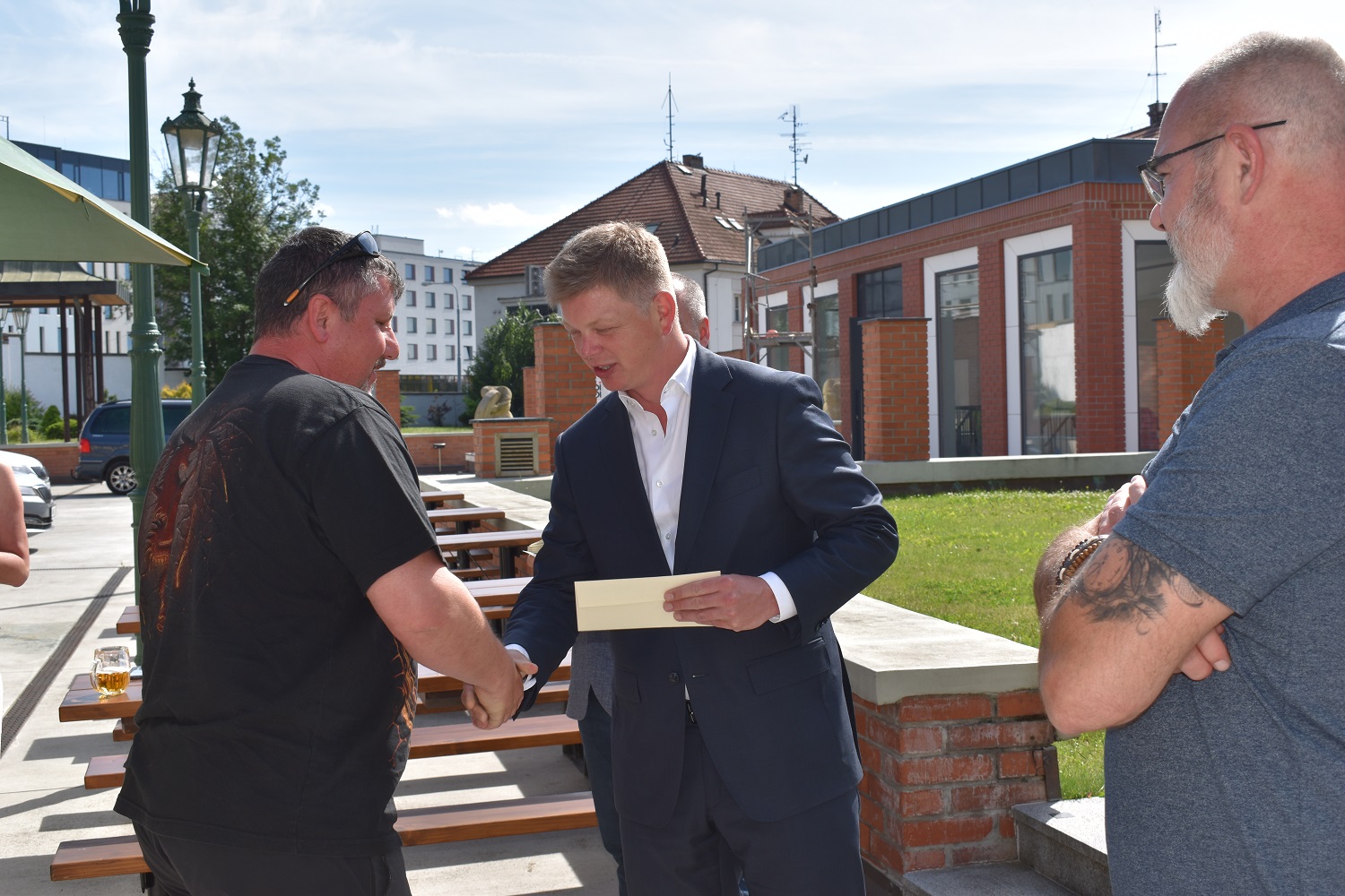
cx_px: 672
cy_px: 448
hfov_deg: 43.6
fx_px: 1681
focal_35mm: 45
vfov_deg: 29.9
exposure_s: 1/200
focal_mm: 30
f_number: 9
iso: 100
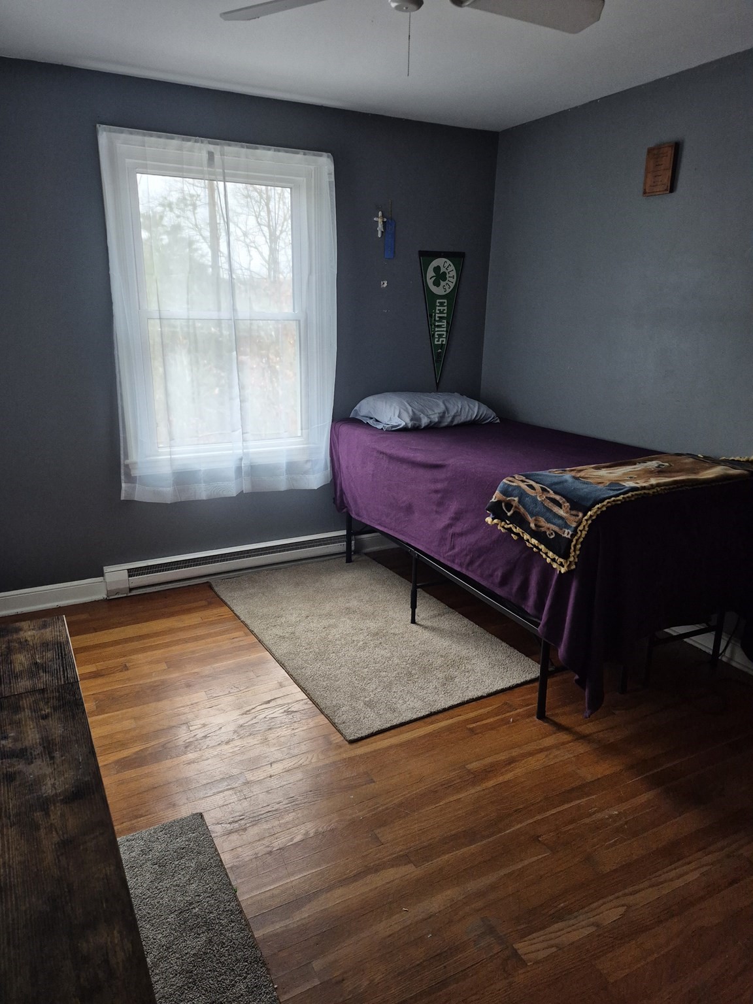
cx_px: 376
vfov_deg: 73.9
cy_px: 502
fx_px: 667
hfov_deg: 58.9
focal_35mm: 23
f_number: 1.8
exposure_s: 1/120
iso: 500
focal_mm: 5.4
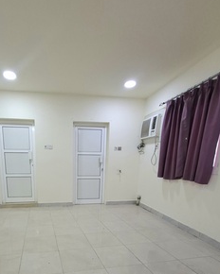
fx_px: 163
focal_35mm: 20
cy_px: 202
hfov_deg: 65.9
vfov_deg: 75.2
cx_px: 70
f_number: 2.2
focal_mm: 1.74
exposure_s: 1/40
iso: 200
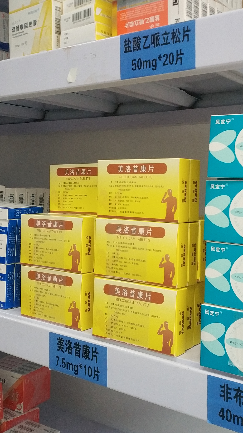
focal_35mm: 52
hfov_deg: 23.0
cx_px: 139
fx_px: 596
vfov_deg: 39.9
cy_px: 210
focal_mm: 4.5
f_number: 2
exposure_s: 1/25
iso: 372
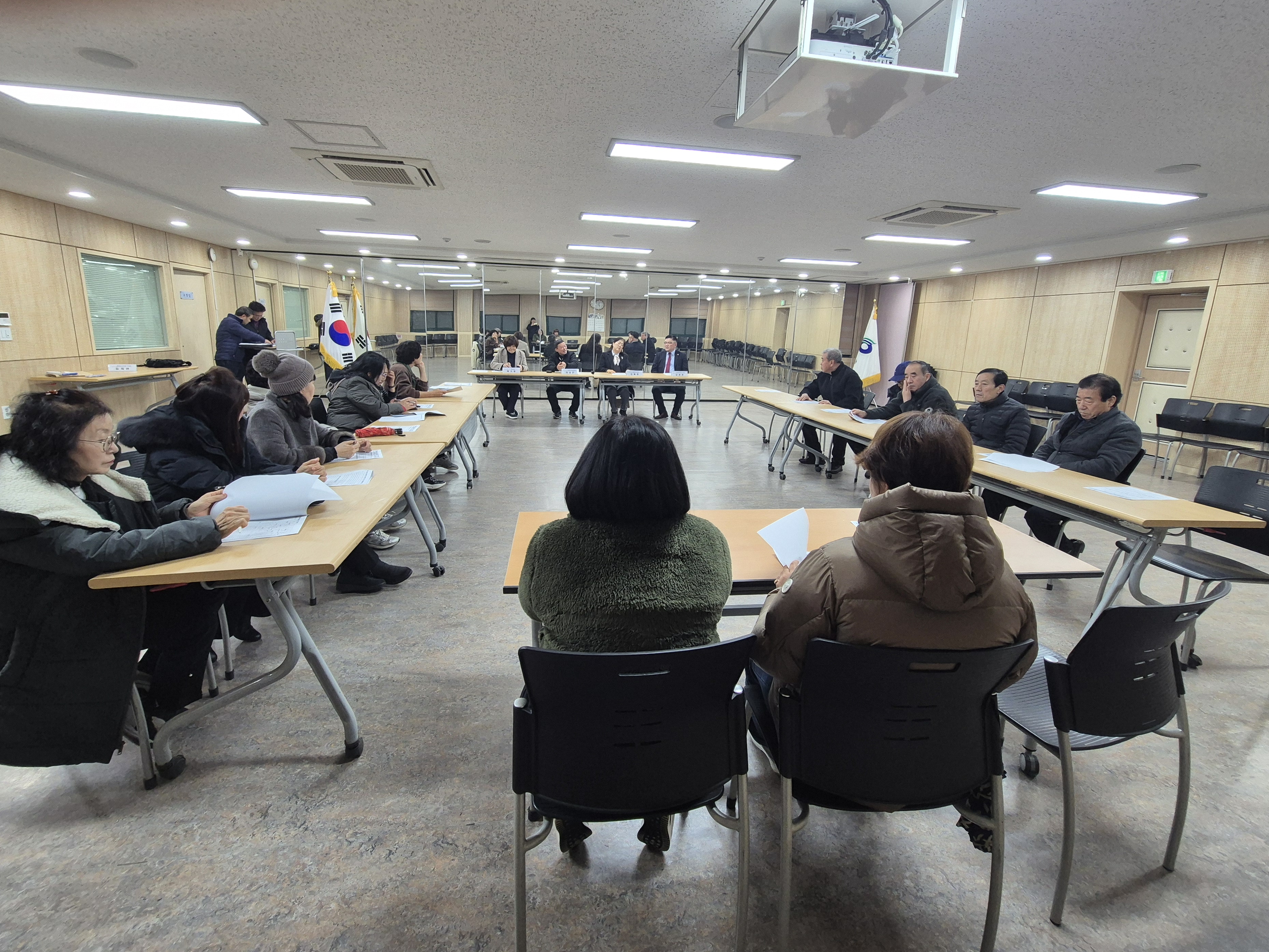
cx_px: 639
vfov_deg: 85.6
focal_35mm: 14
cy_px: 446
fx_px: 513
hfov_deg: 102.1
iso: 160
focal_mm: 2.2
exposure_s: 1/60
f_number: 2.2
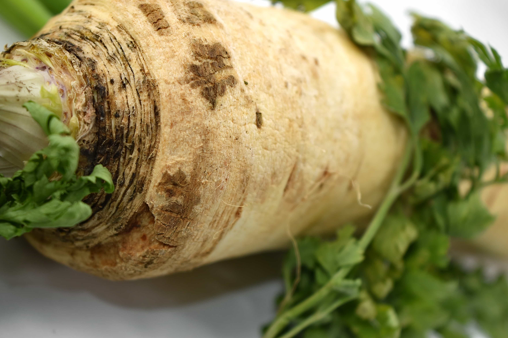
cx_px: 206
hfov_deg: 20.8
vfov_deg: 14.0
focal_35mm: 98
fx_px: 1383
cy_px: 176
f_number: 6.3
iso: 100
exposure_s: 1/125
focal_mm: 50
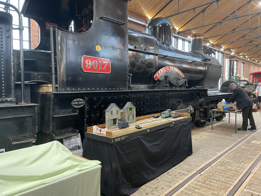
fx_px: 196
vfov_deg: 53.1
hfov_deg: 67.3
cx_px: 130
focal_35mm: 26
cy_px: 98
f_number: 1.6
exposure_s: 1/50
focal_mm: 4.2
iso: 100
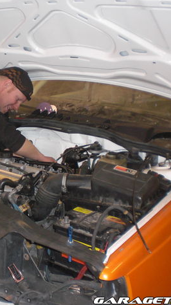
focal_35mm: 53
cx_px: -2
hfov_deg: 21.7
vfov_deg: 39.2
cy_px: 152
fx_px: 428
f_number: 3.1
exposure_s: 1/60
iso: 200
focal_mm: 6.3
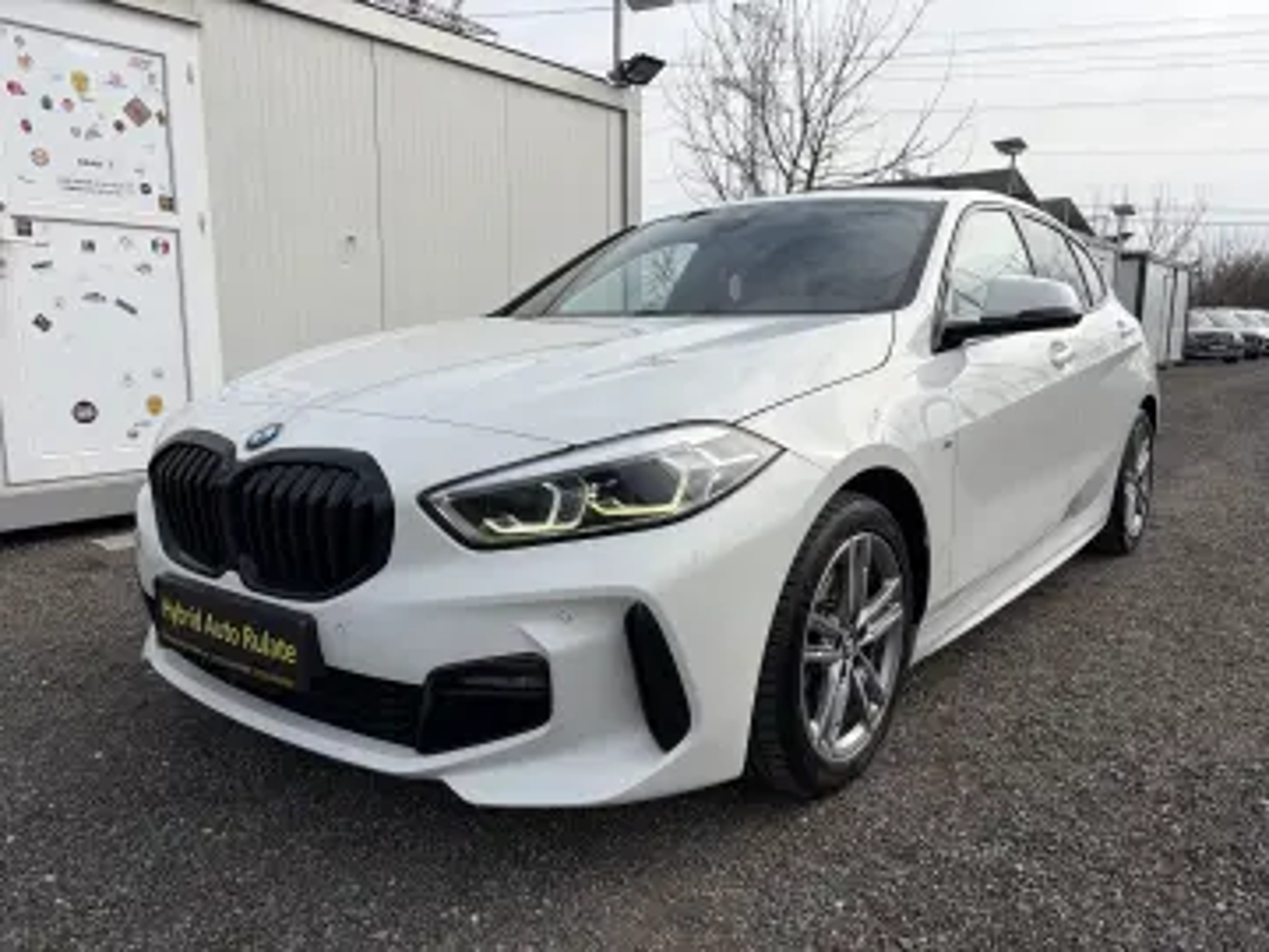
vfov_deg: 53.1
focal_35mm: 26
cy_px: 476
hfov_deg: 67.3
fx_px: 953
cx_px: 634
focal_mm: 5.96
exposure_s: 1/5348
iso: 64
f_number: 1.6
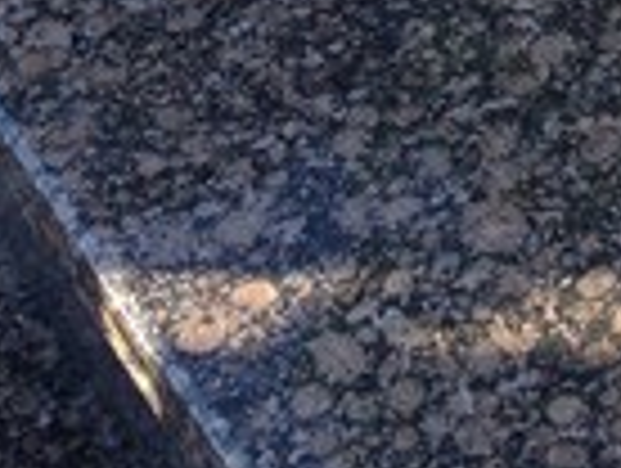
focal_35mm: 153
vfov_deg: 9.0
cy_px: -558
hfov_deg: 12.7
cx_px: 598
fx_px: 2750
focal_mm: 4.12
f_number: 2.4
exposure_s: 1/201
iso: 50
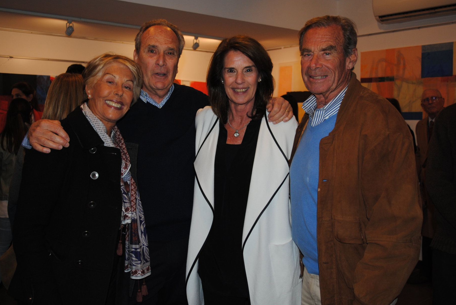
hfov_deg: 48.9
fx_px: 501
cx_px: 218
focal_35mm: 40
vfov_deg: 33.9
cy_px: 153
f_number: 4
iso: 200
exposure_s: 1/60
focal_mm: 25
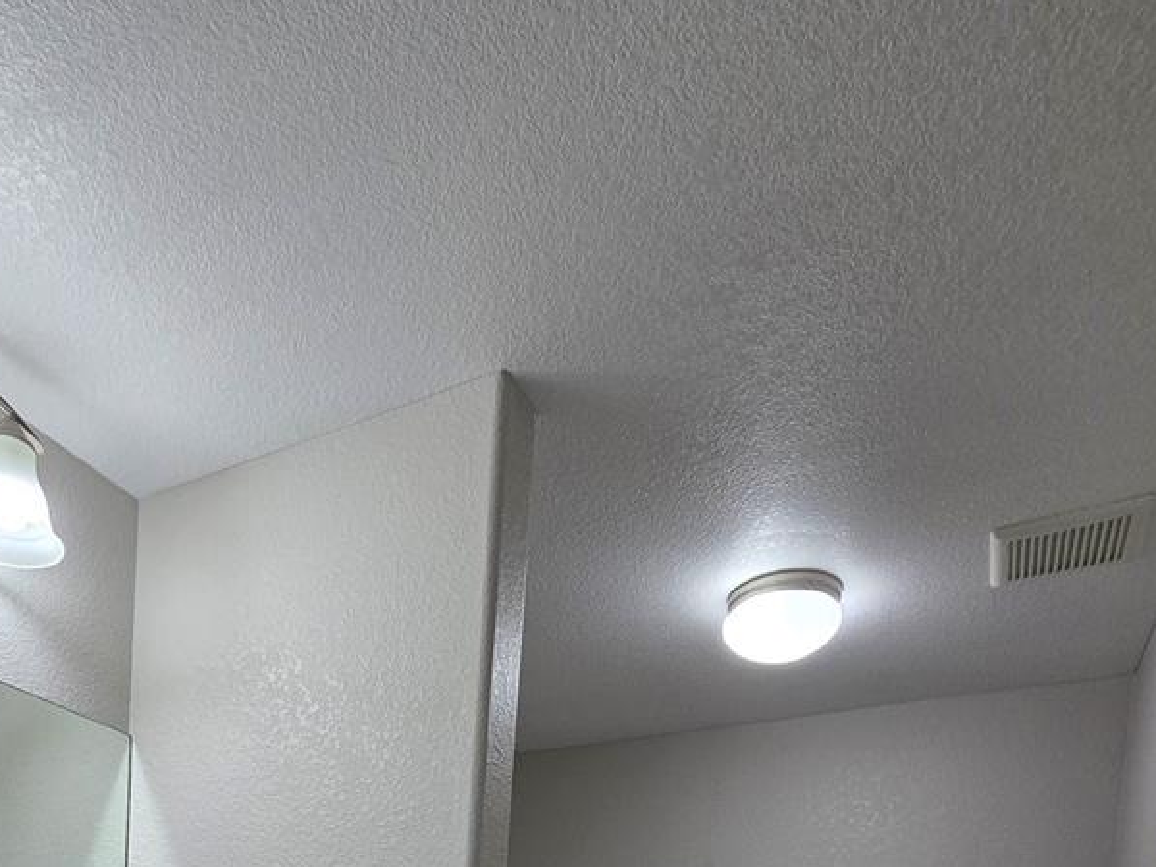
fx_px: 868
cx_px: 345
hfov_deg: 64.7
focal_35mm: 26
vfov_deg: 36.1
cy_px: 1117
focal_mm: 2.2
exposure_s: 1/120
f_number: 2.2
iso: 80
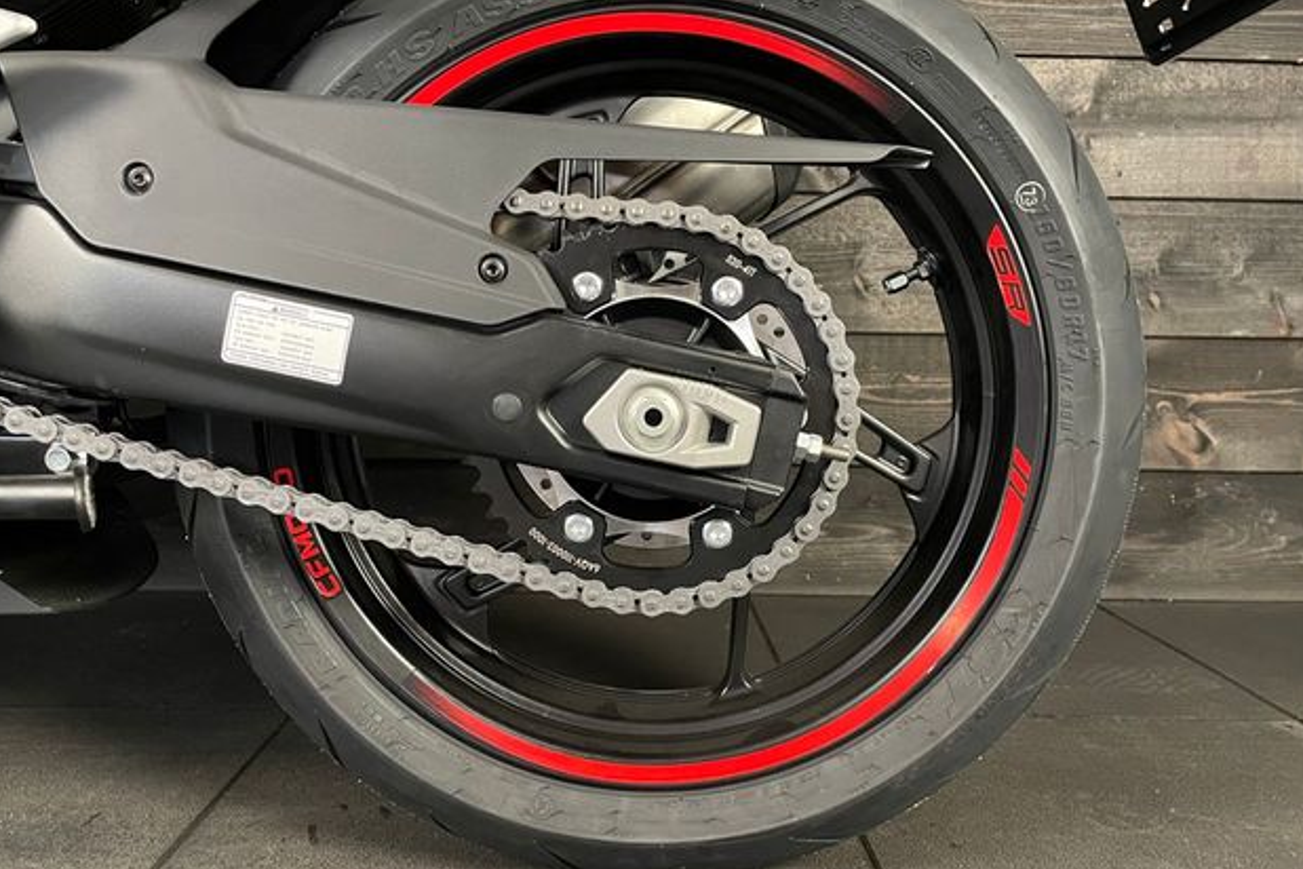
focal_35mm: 28
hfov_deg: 65.5
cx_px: 652
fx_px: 1013
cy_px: 399
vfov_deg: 46.4
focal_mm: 4.2
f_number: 1.6
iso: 500
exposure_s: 1/25
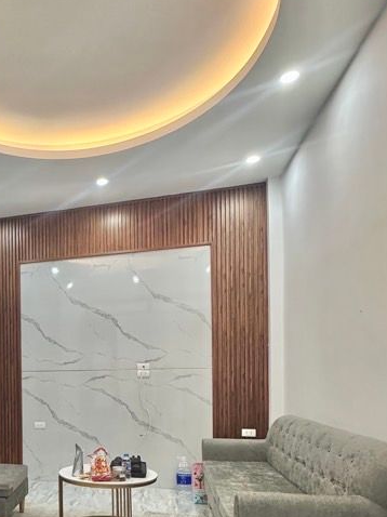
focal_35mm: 30
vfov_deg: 57.2
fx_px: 448
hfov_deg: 42.0
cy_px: 383
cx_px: 23
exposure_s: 1/100
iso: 250
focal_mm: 2.22
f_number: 2.2
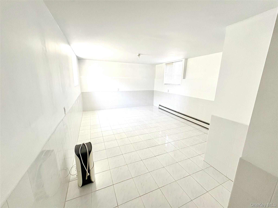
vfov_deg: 85.7
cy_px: 104
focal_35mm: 14
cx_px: 139
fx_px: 112
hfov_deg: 102.1
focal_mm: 2.22
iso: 80
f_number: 2.2
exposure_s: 1/99
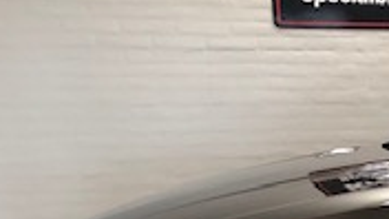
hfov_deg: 16.5
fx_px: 1145
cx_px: 679
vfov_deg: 10.4
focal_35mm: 111
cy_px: 361
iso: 40
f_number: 1.8
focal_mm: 3.99
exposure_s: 1/20
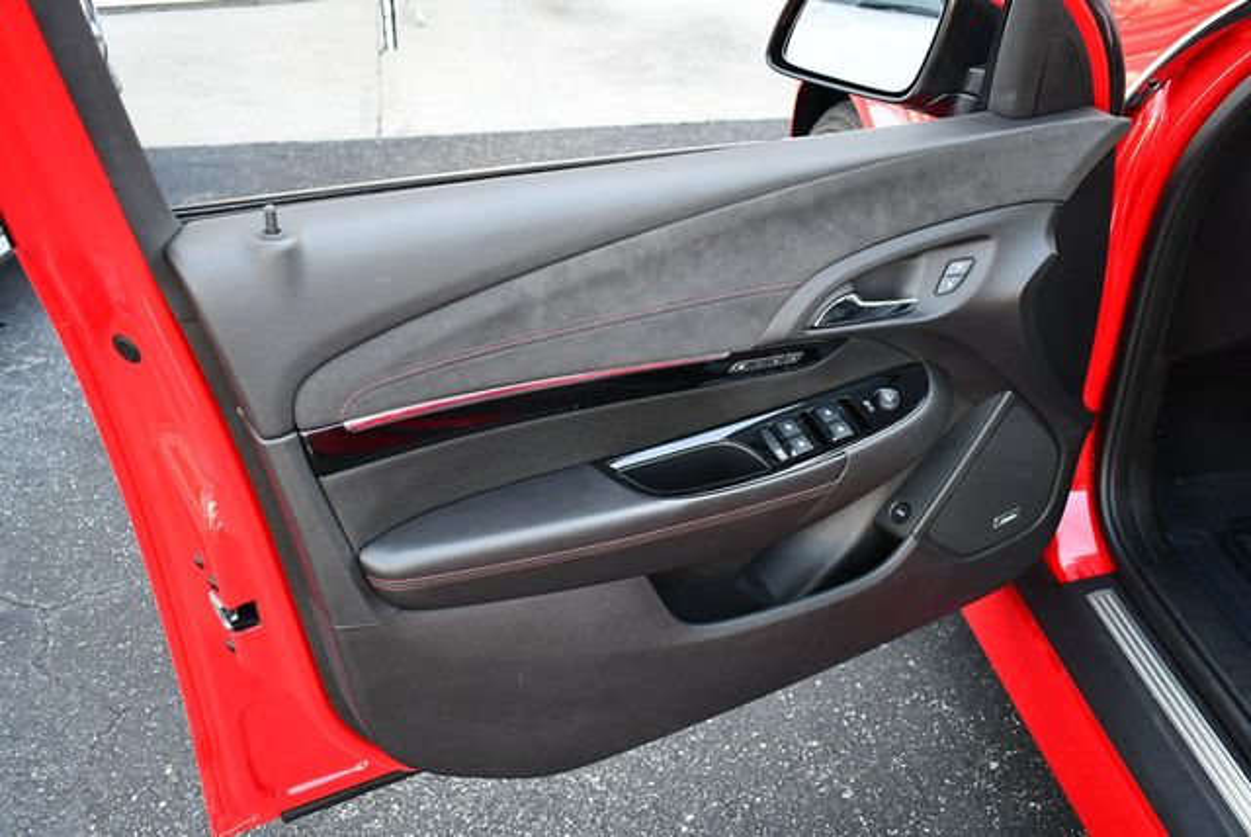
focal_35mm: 36
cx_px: 626
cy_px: 418
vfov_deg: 36.9
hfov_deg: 53.1
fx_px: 1252
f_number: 3.5
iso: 800
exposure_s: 1/250
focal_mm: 18
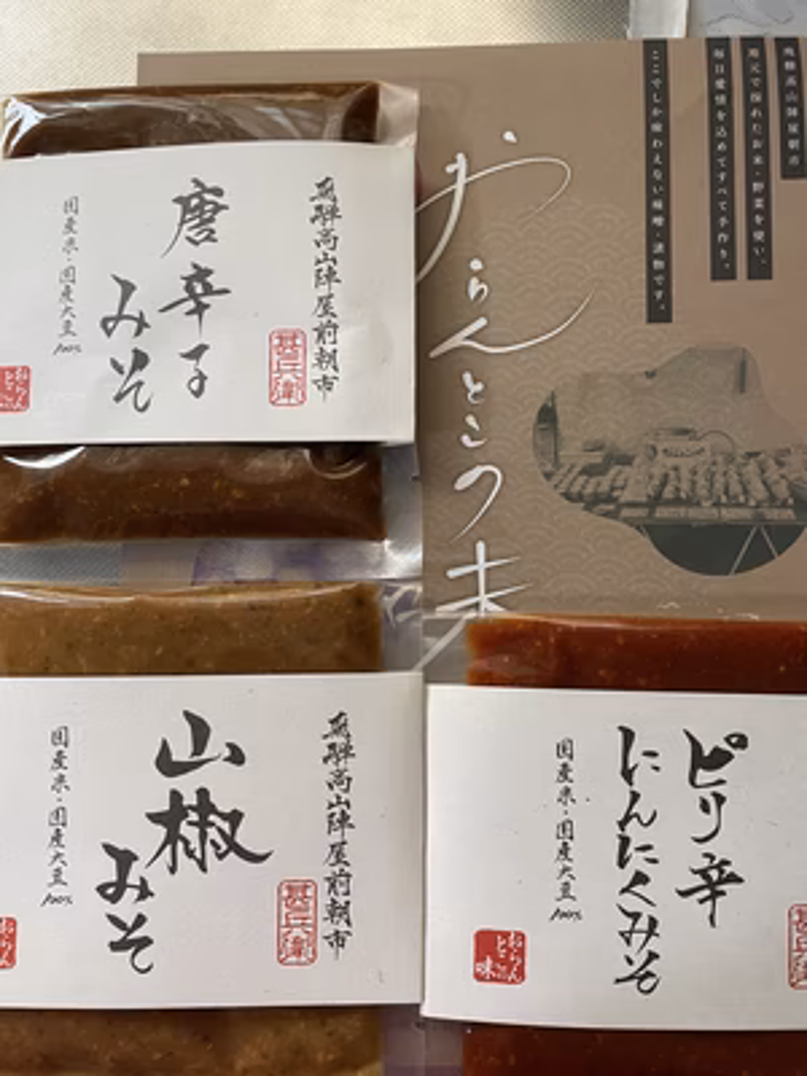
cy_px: 538
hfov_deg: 53.1
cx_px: 404
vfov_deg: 67.3
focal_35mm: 26
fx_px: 808
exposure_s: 1/60
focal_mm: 4.2
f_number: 1.6
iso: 250
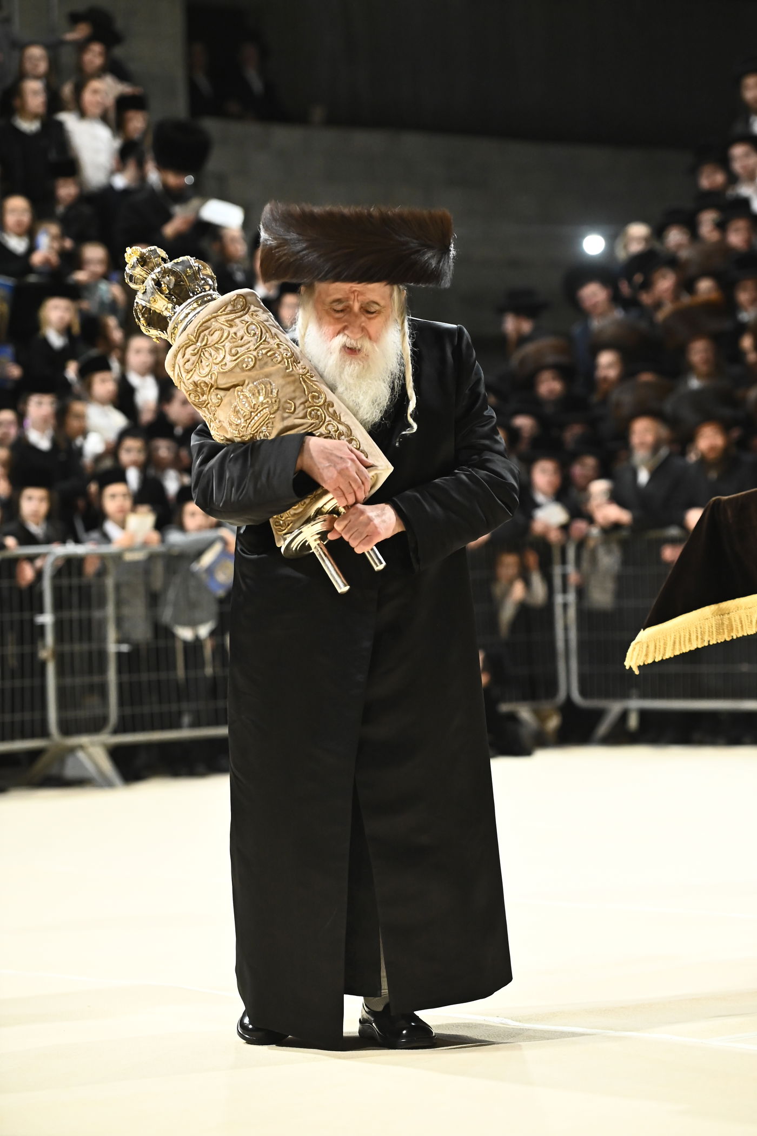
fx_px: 3660
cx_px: 378
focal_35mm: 116
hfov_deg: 11.8
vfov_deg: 17.6
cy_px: 568
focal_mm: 116
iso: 3200
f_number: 3.5
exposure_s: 1/200
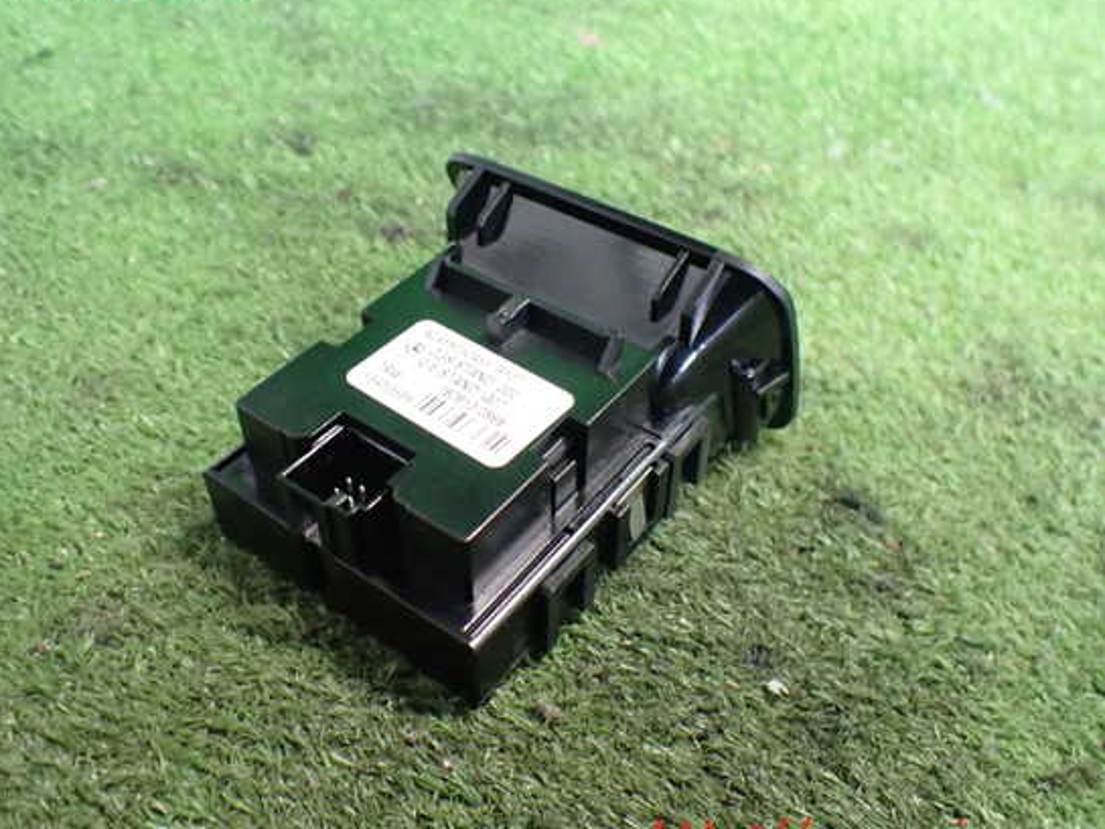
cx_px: 505
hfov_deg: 55.3
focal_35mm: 33
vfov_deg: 43.0
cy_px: 409
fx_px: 1054
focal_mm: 5.4
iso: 800
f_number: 2.3
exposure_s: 1/30
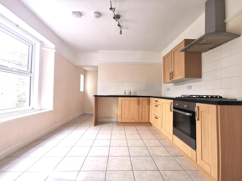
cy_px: 90
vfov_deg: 74.7
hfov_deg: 91.0
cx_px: 121
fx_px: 119
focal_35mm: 17
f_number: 2.2
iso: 200
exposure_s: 1/50
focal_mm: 2.26
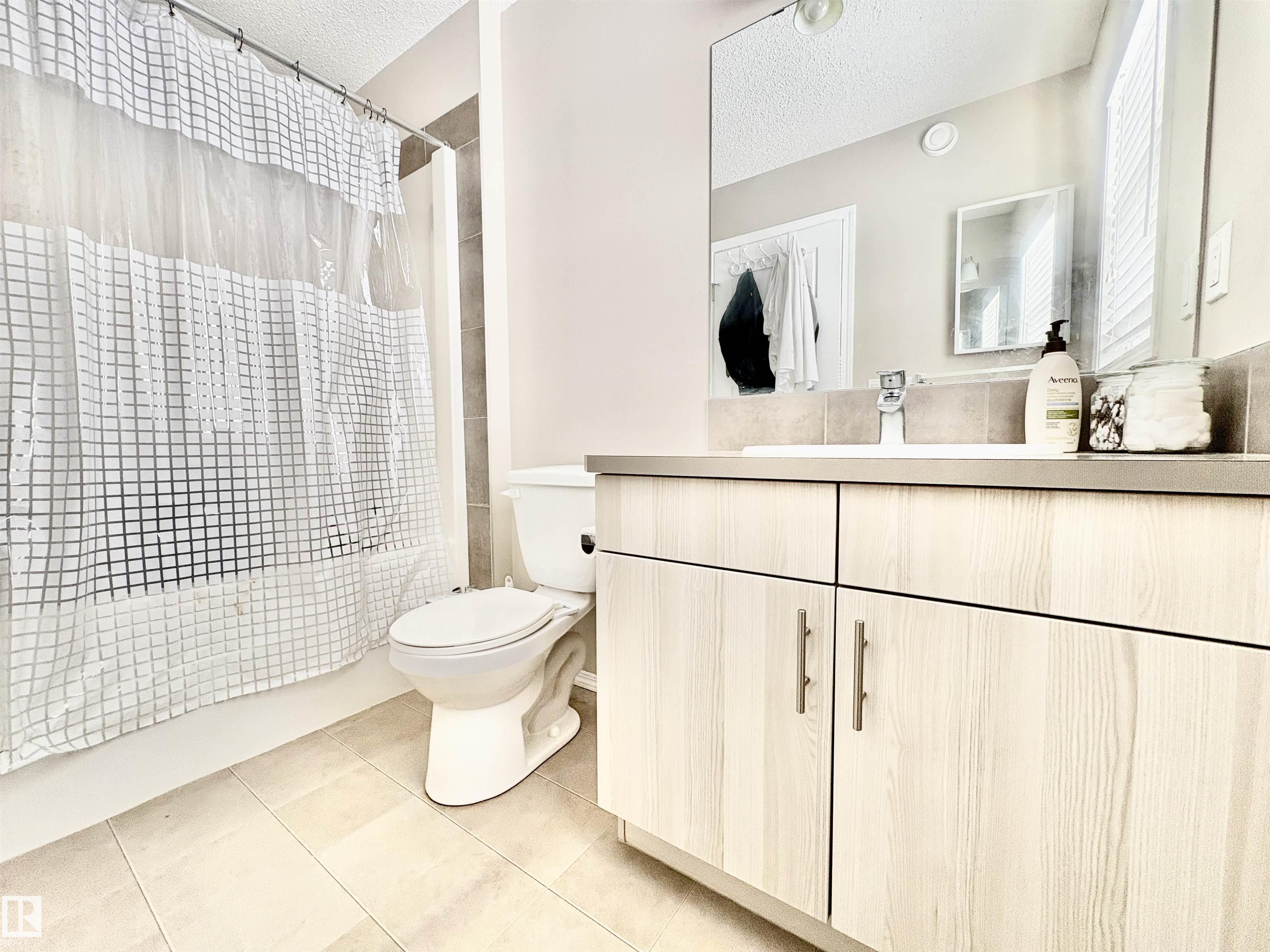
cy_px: 476
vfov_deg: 85.7
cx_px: 635
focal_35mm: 14
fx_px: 514
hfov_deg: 102.1
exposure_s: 1/99
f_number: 2.2
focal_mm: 2.22
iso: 250
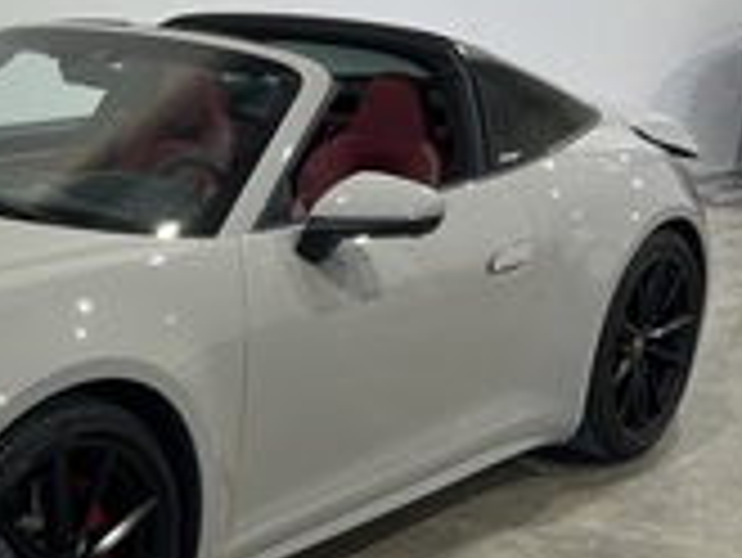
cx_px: 58
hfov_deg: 28.1
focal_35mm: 66
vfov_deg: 22.3
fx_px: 1416
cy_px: 259
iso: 64
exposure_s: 1/120
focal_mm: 5.1
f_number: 1.6
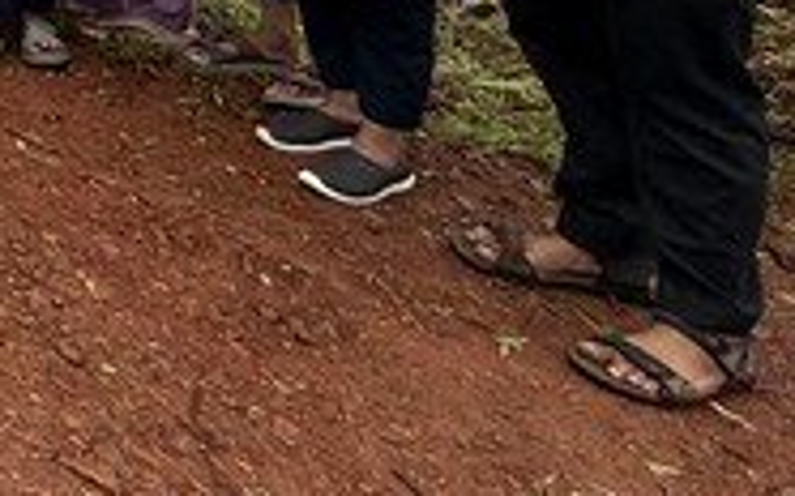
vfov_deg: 15.1
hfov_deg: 17.9
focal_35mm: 68
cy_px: -530
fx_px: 1472
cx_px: -876
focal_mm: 2.22
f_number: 2.2
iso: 50
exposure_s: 1/458
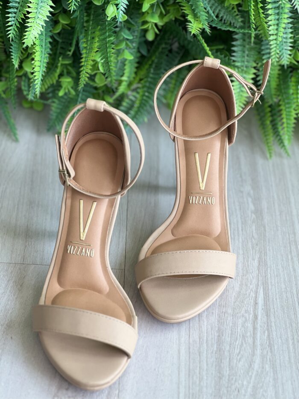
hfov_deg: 19.1
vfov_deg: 25.3
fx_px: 887
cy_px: 200
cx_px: 150
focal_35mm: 77
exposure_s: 1/120
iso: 100
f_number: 2.8
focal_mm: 9
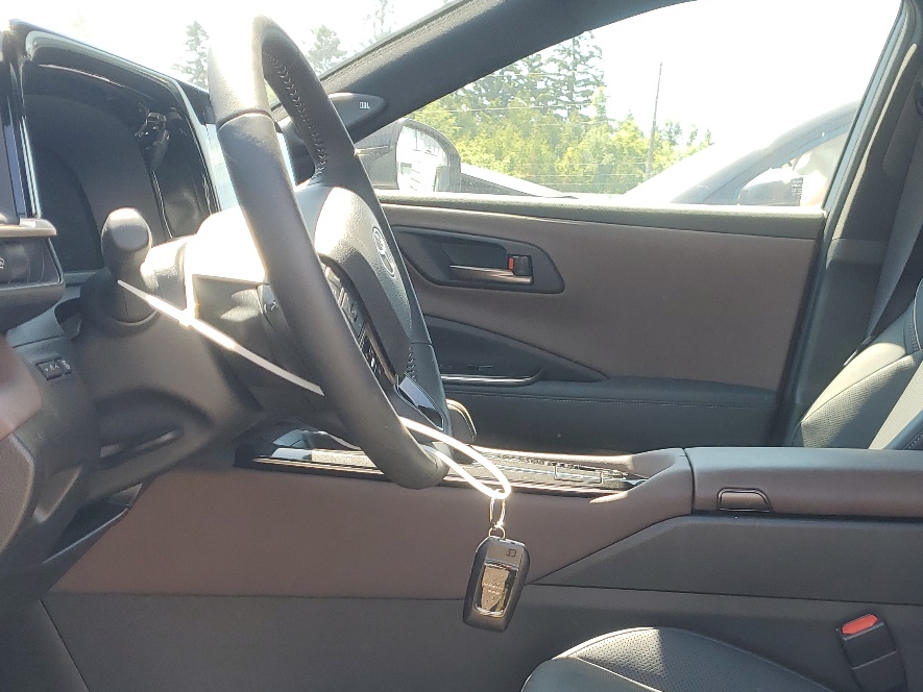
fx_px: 1253
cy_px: 557
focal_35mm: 47
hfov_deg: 39.6
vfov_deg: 30.1
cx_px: 661
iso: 50
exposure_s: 1/278
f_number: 1.5
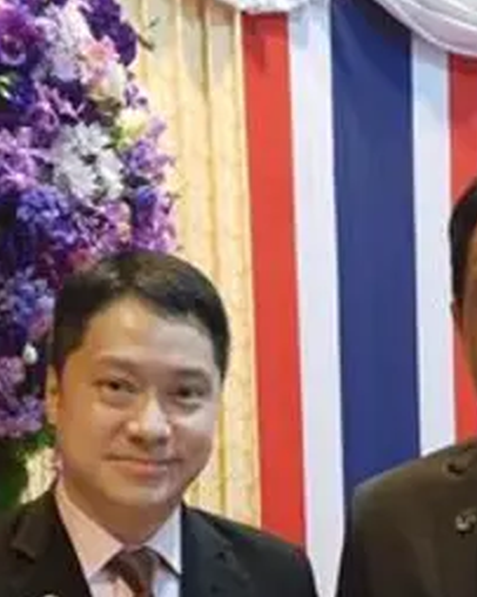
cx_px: 322
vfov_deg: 24.0
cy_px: 497
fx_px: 1377
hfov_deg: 19.6
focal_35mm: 78
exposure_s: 1/20
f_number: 1.5
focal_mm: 4.3
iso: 250
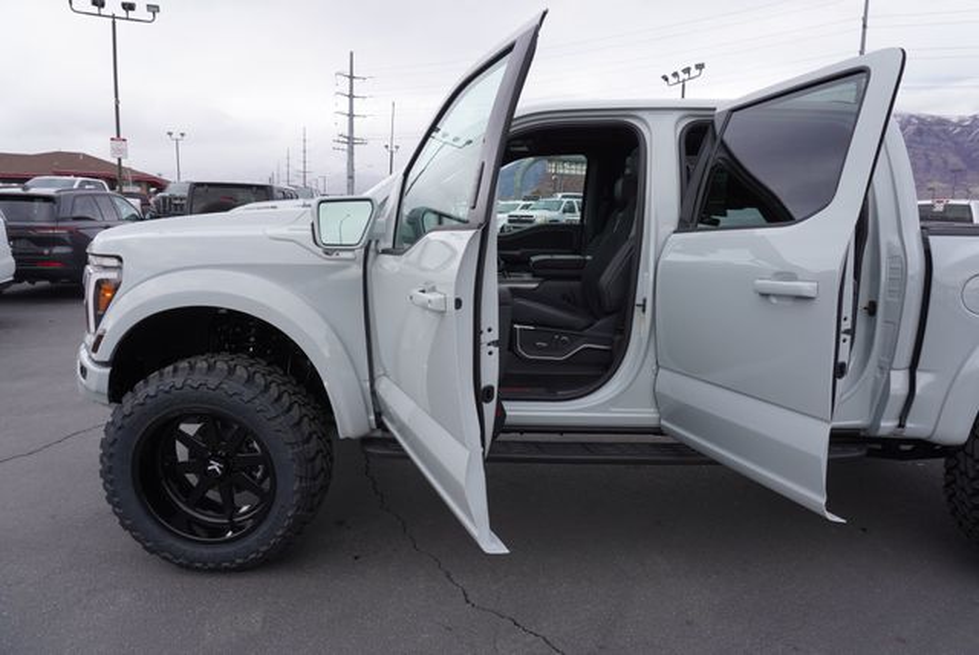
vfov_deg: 53.2
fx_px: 653
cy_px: 328
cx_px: 490
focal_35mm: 24
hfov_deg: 73.7
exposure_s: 1/100
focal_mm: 16
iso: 100
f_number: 6.3
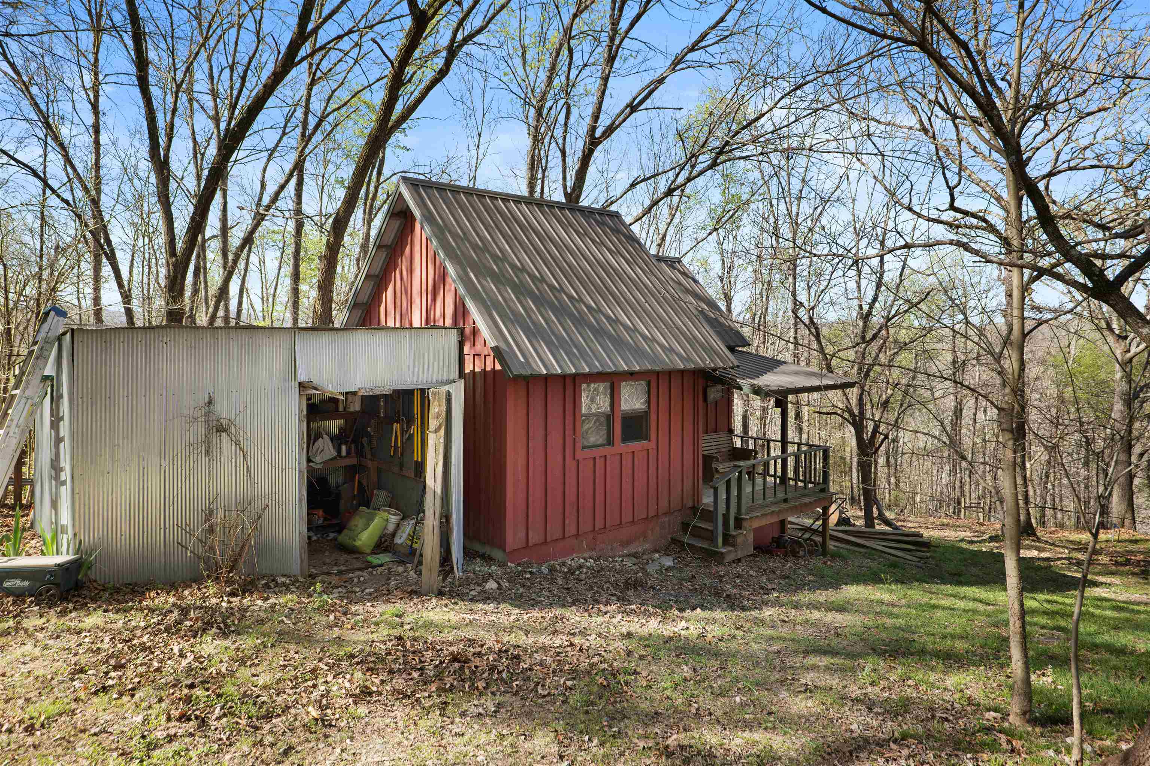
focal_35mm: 21
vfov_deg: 59.5
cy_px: 383
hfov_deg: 81.2
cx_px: 575
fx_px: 671
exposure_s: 1/80
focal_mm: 21
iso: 160
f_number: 5.6
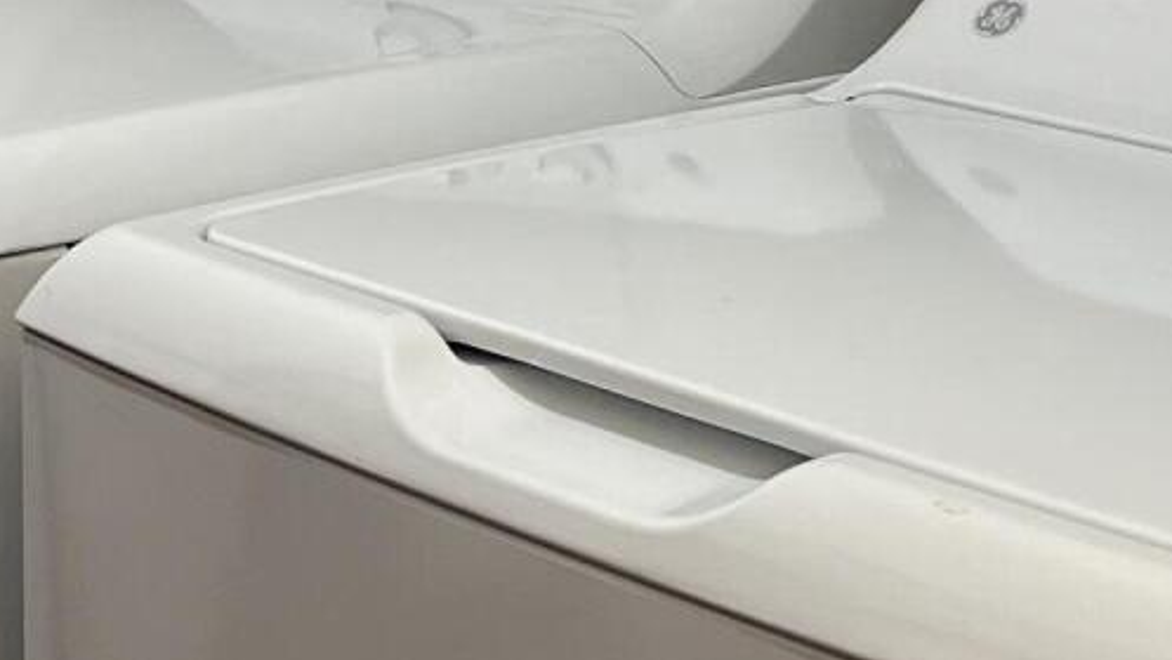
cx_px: 203
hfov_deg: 18.6
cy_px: -191
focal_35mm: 114
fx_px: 3544
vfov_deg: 10.4
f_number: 1.5
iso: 125
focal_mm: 5.7
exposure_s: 1/121
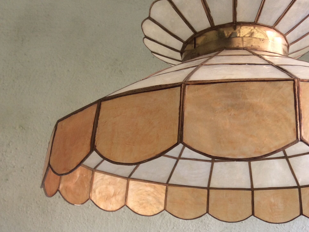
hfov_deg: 43.8
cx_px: 155
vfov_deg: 32.7
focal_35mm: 43
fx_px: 384
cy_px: 183
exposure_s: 1/25
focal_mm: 3.3
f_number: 2.4
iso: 50
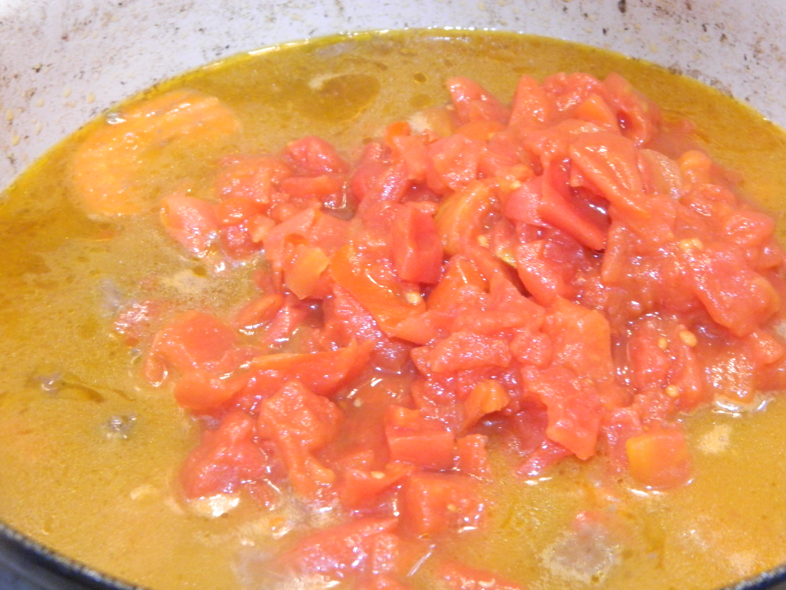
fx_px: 1907
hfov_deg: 23.3
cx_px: 393
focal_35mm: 84
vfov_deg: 17.6
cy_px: 295
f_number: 4.2
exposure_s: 1/8
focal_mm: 15.1
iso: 800
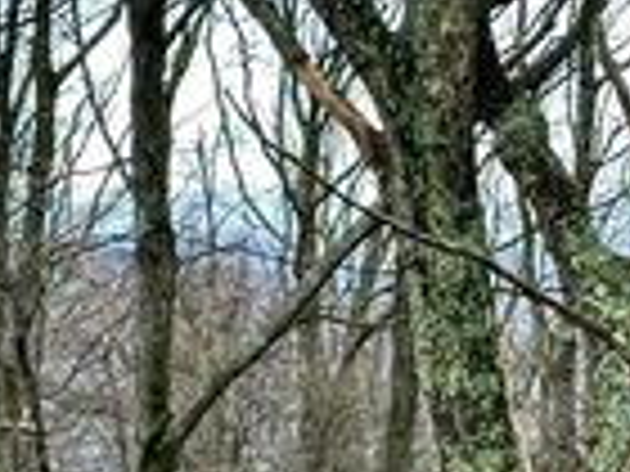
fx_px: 3130
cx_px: 310
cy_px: 510
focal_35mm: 172
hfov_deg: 11.5
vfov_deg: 8.6
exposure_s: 1/238
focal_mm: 6.86
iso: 64
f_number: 1.78
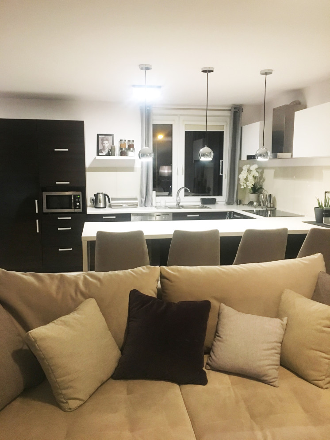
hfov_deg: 48.2
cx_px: 165
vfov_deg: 61.6
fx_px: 368
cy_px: 220
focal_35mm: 29
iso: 200
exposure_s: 1/25
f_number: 2.2
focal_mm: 4.15
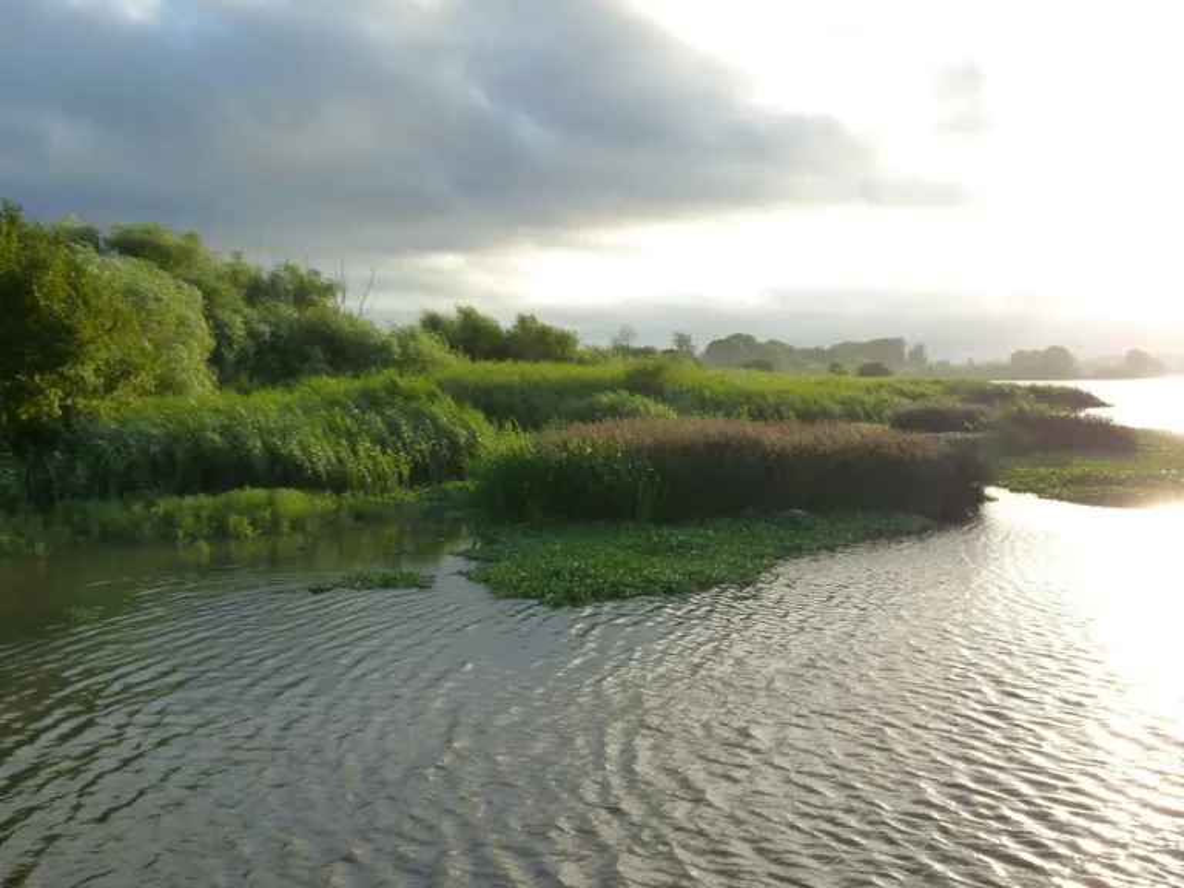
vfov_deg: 41.8
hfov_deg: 54.0
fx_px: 1163
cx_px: 592
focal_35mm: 34
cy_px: 444
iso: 125
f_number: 4.5
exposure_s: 1/200
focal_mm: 6
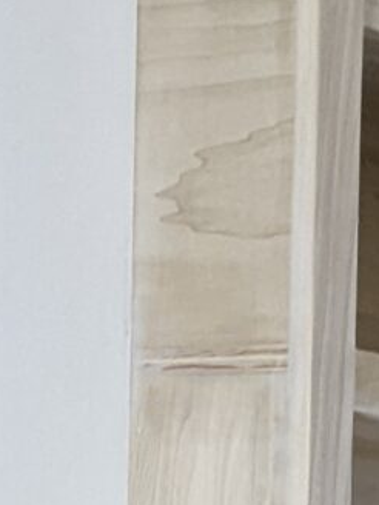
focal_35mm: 211
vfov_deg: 8.8
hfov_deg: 6.8
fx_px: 3080
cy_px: 1079
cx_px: 755
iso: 285
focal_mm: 4.38
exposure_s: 1/23.8
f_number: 1.73
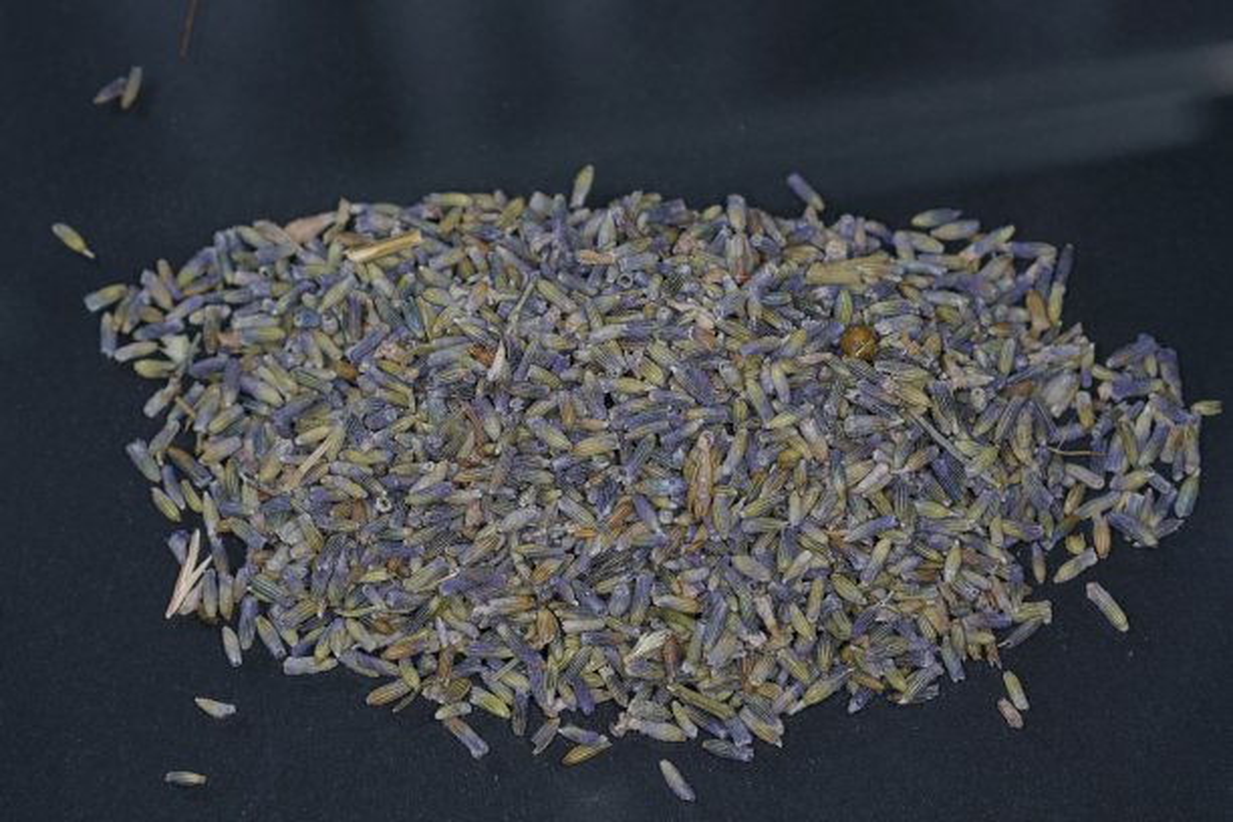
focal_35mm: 90
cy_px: 411
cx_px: 616
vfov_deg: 15.2
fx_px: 3082
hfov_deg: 22.6
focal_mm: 90
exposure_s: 1/200
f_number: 8
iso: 100
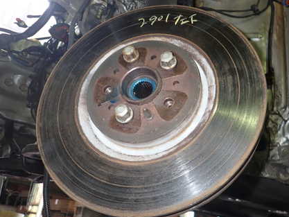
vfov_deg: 39.4
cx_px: 164
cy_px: 83
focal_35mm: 36
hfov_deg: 51.2
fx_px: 301
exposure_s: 1/30
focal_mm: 4.5
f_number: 2
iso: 200
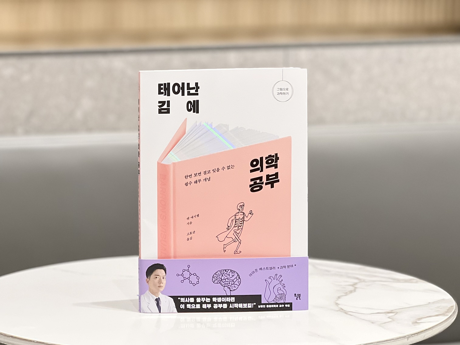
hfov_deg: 25.3
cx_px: 230
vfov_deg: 19.1
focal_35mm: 77
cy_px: 172
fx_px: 1023
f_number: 2.8
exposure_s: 1/120
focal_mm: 9
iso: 160
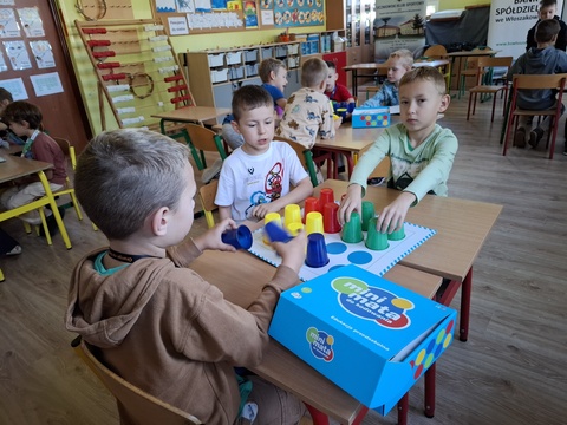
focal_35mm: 23
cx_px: 284
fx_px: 377
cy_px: 212
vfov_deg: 58.9
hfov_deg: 73.9
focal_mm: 5.54
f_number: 1.8
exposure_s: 1/50
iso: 160
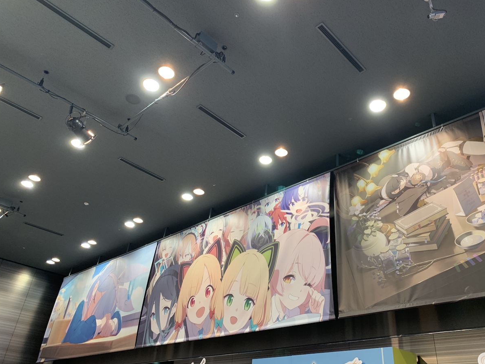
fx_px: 406
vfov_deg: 48.3
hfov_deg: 61.5
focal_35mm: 29
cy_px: 180
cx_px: 265
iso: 50
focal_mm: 4.25
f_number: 1.8
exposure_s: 1/50
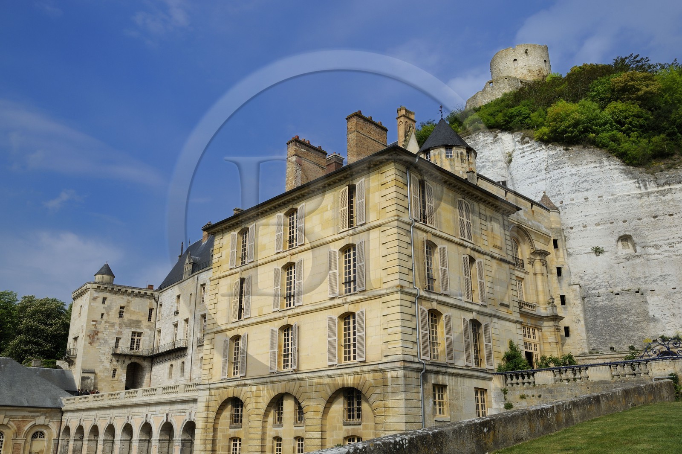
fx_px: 549
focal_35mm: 29
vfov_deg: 44.9
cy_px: 227
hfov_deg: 63.7
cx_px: 341
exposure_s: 1/160
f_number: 18
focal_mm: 29
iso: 200
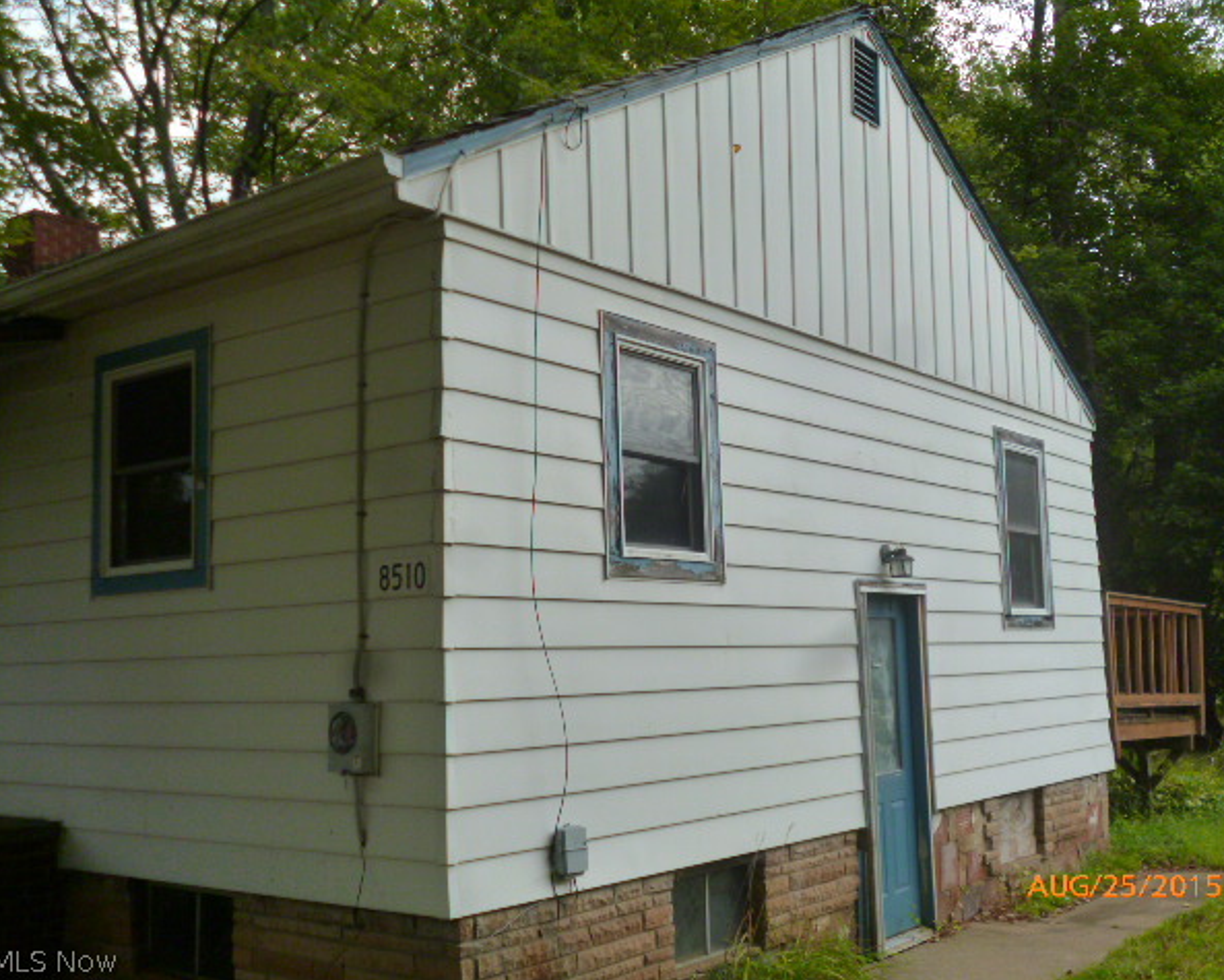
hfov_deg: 45.8
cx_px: 644
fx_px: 1450
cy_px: 489
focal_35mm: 40
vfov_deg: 37.4
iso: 160
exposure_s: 1/640
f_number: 3.2
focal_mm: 6.8
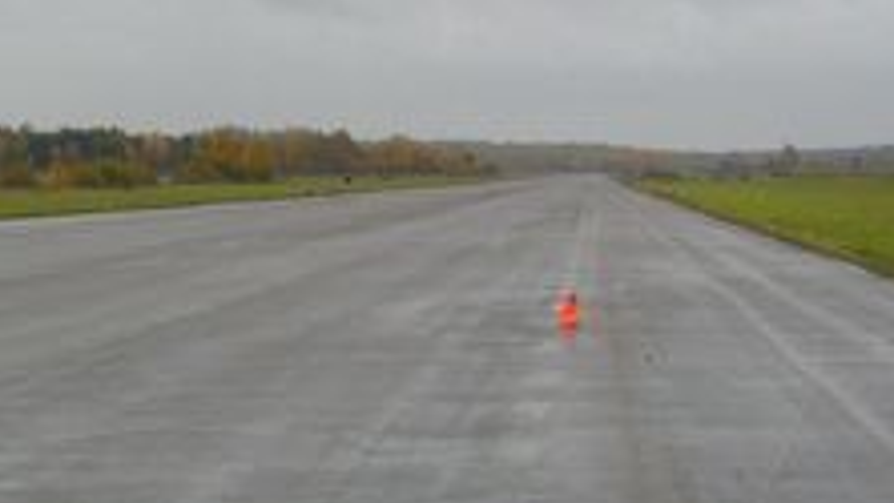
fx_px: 2608
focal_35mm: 110
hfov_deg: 19.4
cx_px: 286
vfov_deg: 11.0
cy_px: 177
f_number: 2.8
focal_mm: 5.8
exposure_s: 1/400
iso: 80
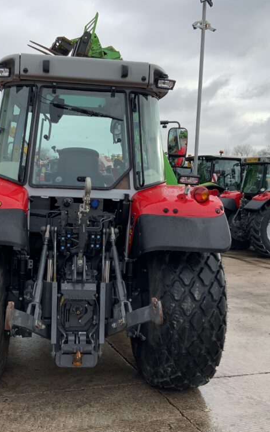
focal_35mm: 42
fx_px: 495
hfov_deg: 30.4
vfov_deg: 47.2
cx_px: 104
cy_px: 218
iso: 16
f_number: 1.8
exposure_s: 1/574
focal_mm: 3
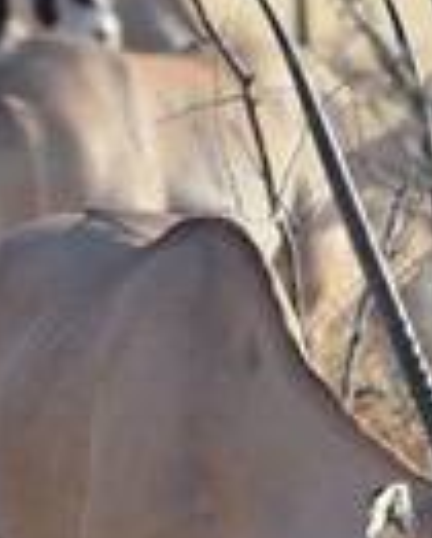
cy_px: 150
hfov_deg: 0.6
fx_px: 39637
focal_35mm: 2483
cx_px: 477
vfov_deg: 0.8
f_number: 5.3
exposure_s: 1/400
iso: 220
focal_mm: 330
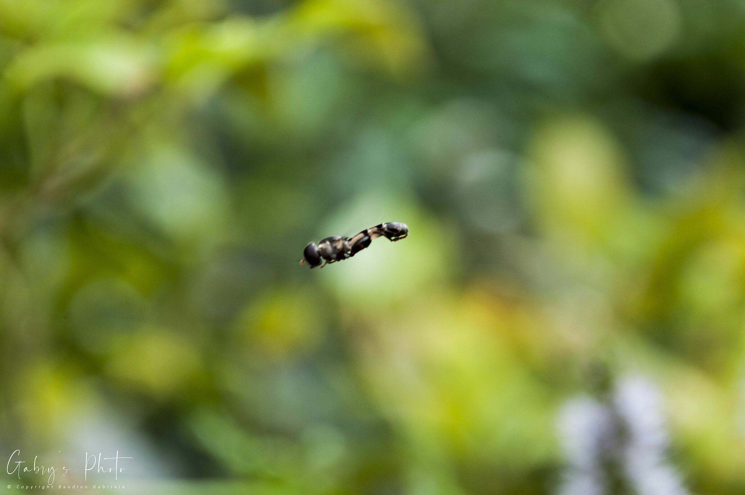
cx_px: 372
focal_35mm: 82
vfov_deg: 16.5
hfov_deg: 24.6
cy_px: 248
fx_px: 1705
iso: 400
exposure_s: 1/60
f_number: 7.1
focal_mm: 55
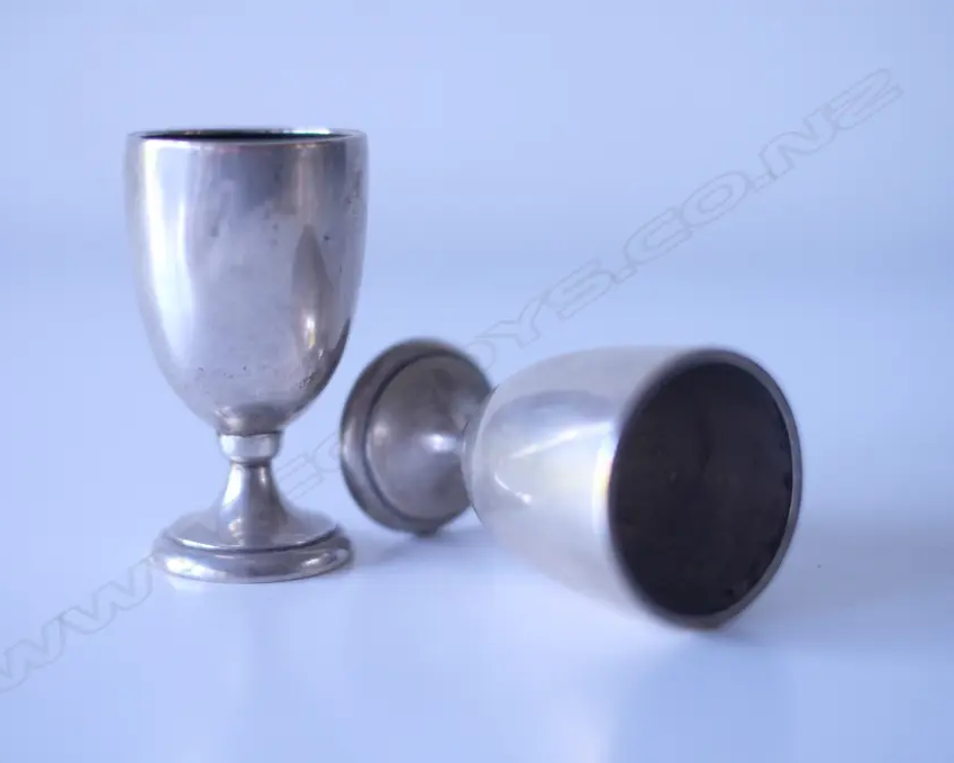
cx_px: 443
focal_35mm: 60
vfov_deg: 25.4
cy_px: 382
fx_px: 1694
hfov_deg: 31.4
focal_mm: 35
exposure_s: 1/160
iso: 640
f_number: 1.8
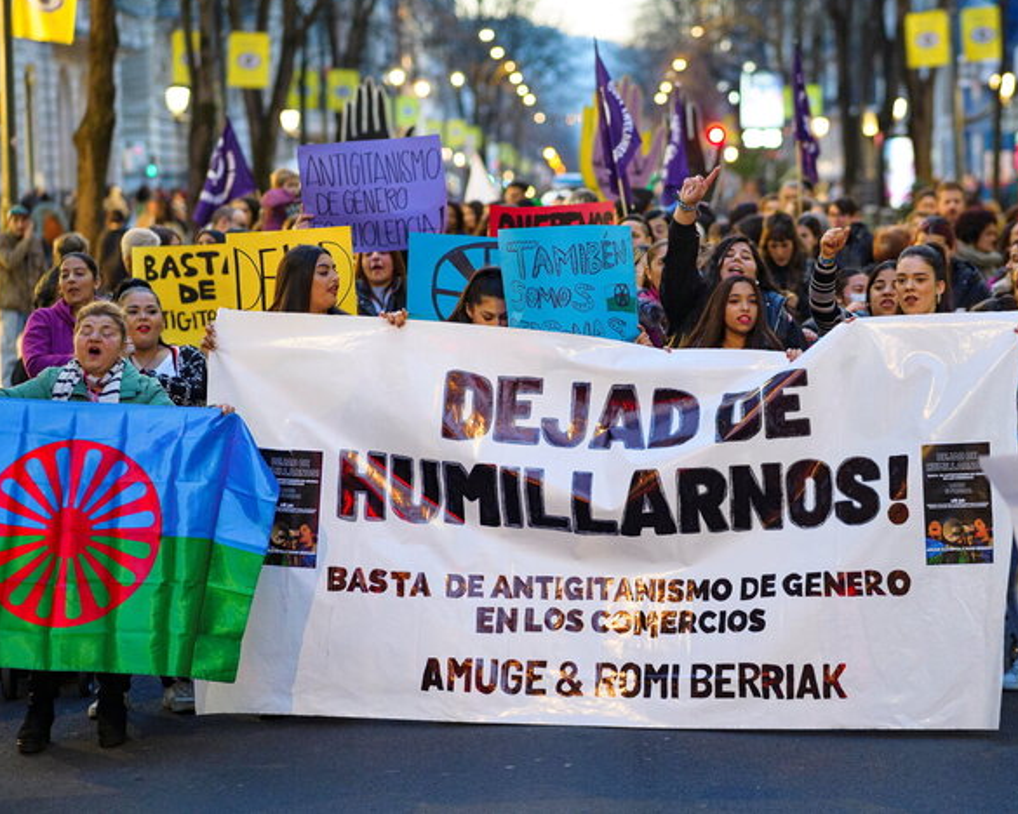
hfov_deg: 19.3
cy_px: 395
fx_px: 2983
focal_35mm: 99
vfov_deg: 15.5
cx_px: 614
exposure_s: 1/320
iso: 4000
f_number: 2
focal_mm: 85
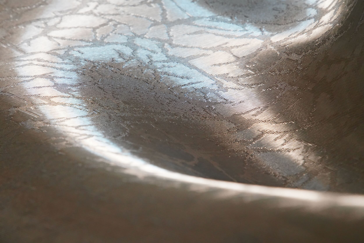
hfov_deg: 19.5
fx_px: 1062
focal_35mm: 105
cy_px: 122
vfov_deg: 13.0
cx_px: 182
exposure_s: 1/50
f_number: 10
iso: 8000
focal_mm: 105
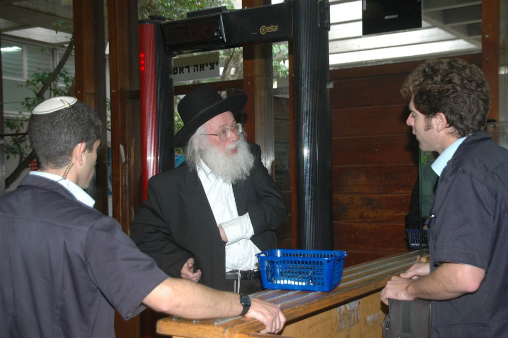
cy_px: 169
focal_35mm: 60
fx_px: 846
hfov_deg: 33.4
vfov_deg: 22.6
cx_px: 254
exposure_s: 1/60
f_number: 4.8
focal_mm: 40
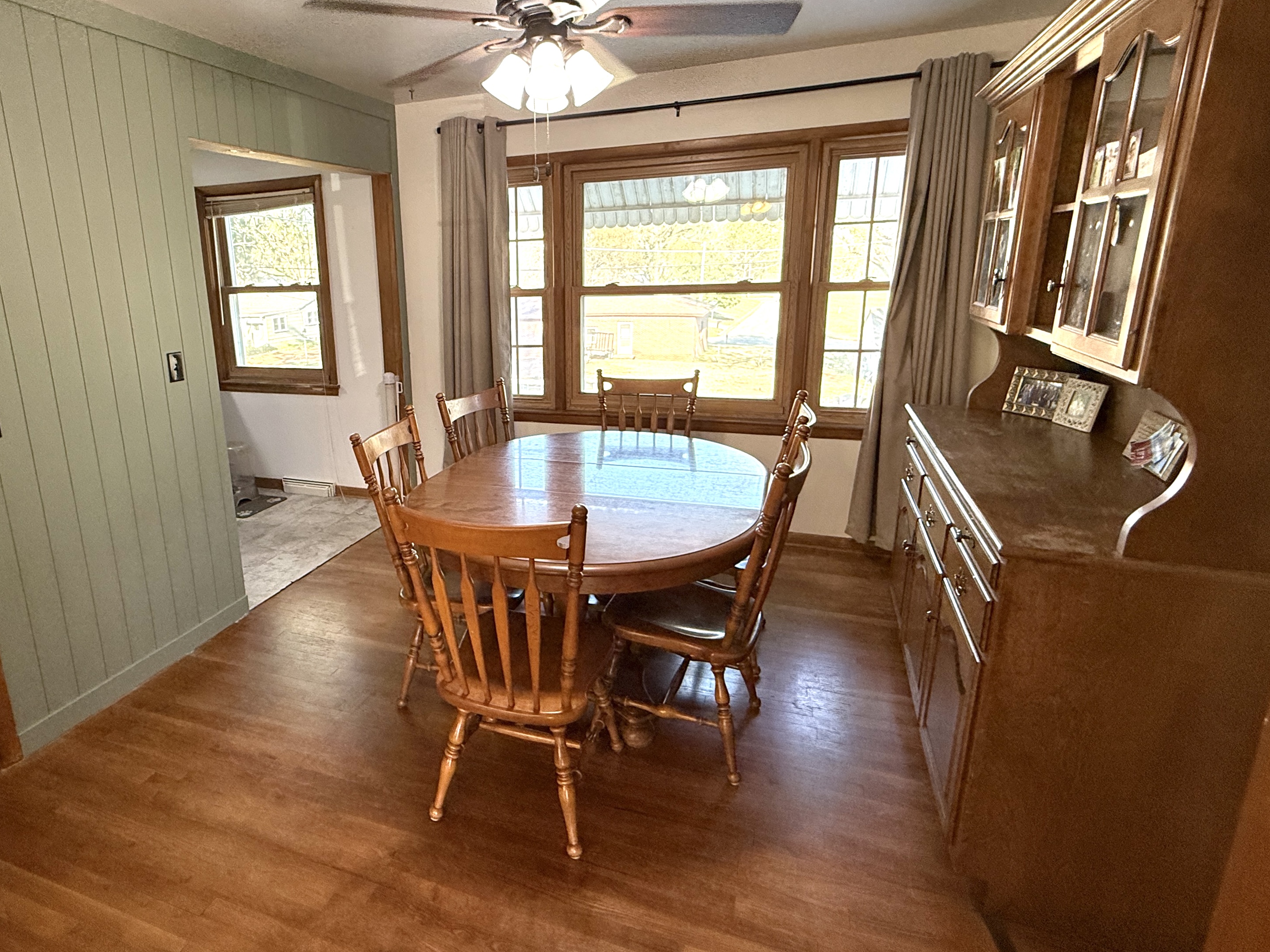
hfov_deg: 83.5
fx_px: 697
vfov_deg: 68.6
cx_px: 498
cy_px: 444
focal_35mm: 19
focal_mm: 2.22
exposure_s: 1/120
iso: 200
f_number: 2.2
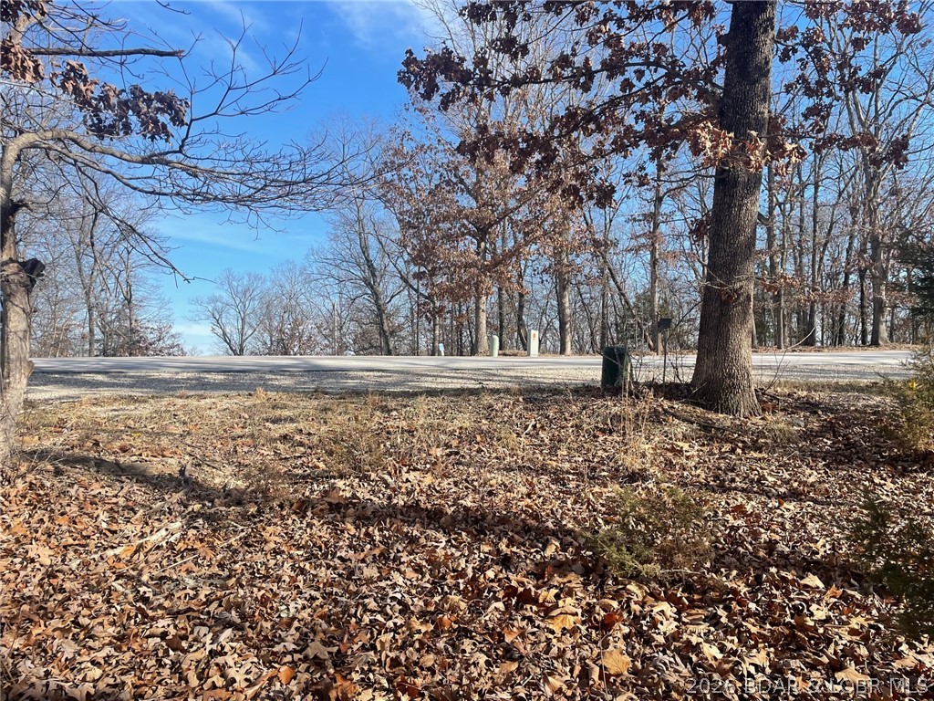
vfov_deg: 53.1
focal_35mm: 26
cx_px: 467
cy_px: 350
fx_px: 702
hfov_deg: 67.3
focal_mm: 4.2
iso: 32
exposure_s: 1/1742
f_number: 1.6
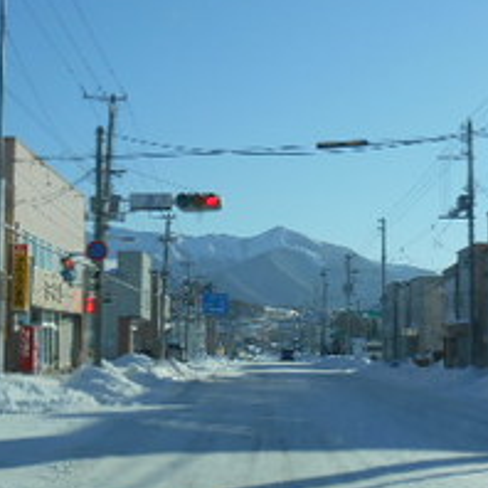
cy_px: 272
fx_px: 1244
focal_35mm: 78
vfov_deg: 22.2
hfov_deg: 22.2
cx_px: 276
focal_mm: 6.3
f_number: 3.7
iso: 80
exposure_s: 1/1250
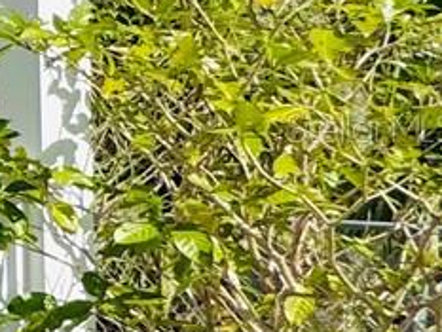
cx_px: -1053
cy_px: 127
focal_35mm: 96
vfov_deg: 15.4
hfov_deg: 10.0
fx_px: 1226
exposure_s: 1/3906
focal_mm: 2.22
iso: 40
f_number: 2.2
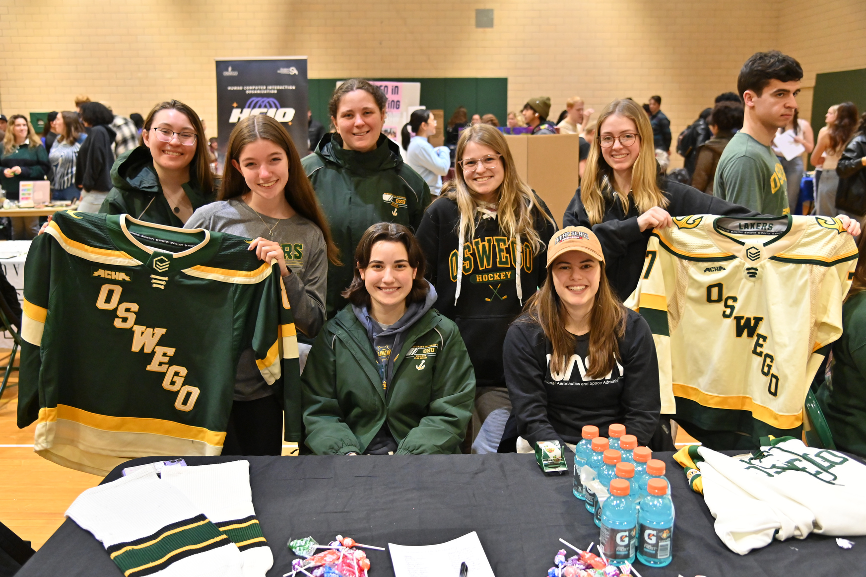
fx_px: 793
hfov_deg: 57.2
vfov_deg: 39.9
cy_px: 296
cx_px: 439
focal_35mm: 33
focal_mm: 32
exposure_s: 1/160
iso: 4000
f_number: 4
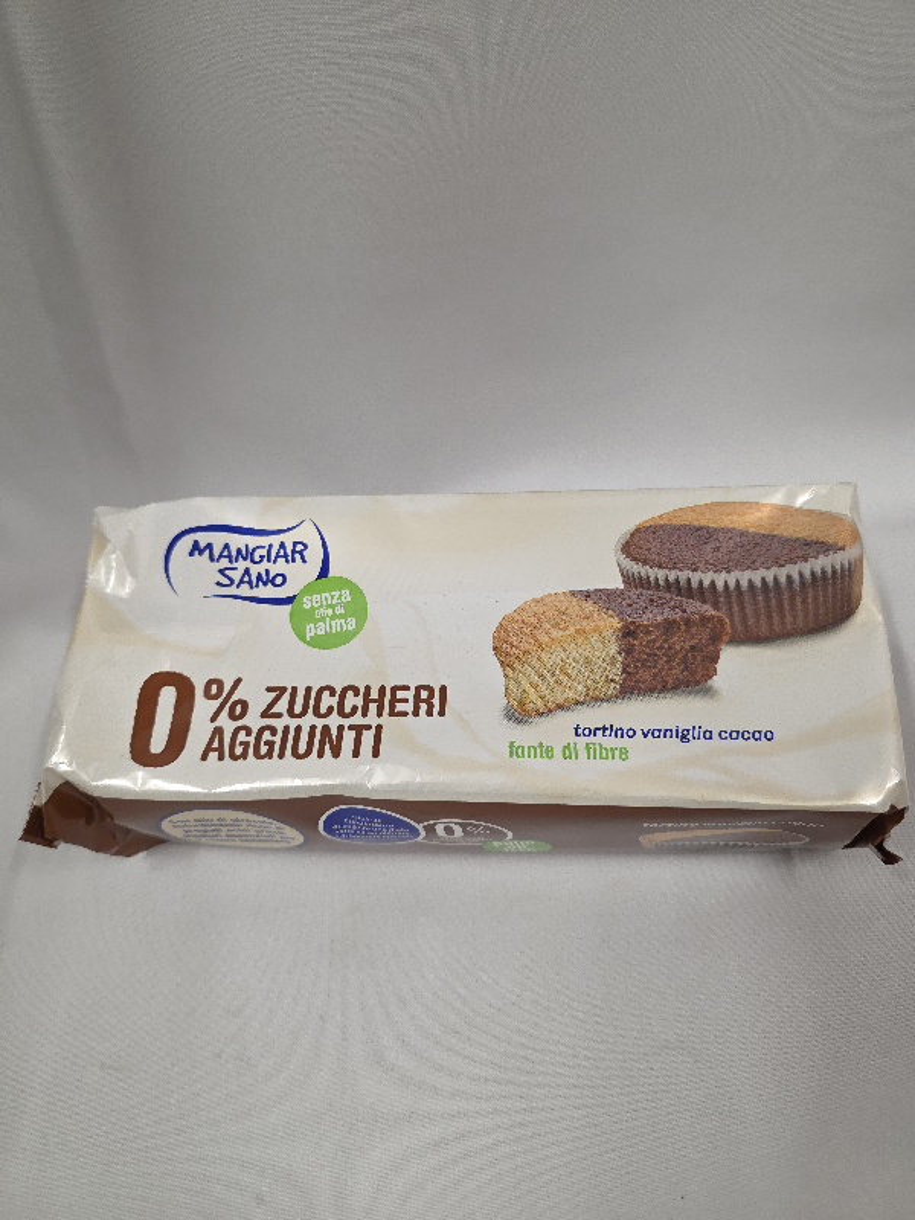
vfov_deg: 73.9
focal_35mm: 23
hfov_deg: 58.9
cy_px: 610
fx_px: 811
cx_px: 458
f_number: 1.7
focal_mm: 6.3
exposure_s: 1/101
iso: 320
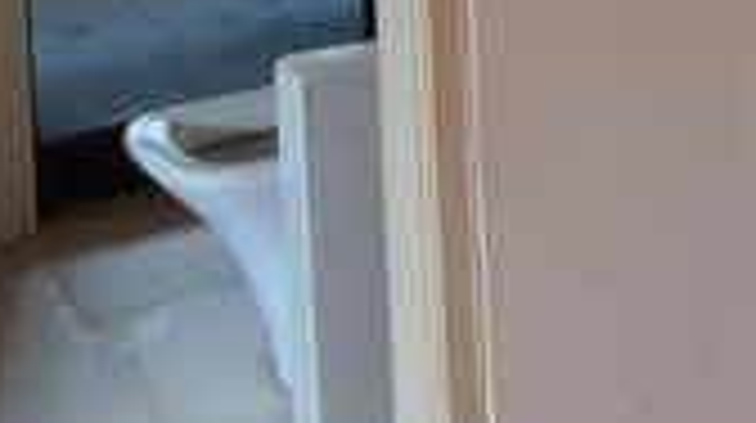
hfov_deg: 24.0
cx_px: 830
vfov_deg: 13.2
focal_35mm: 83
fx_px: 1662
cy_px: -324
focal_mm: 1.65
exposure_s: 1/50
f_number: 2.2
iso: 119
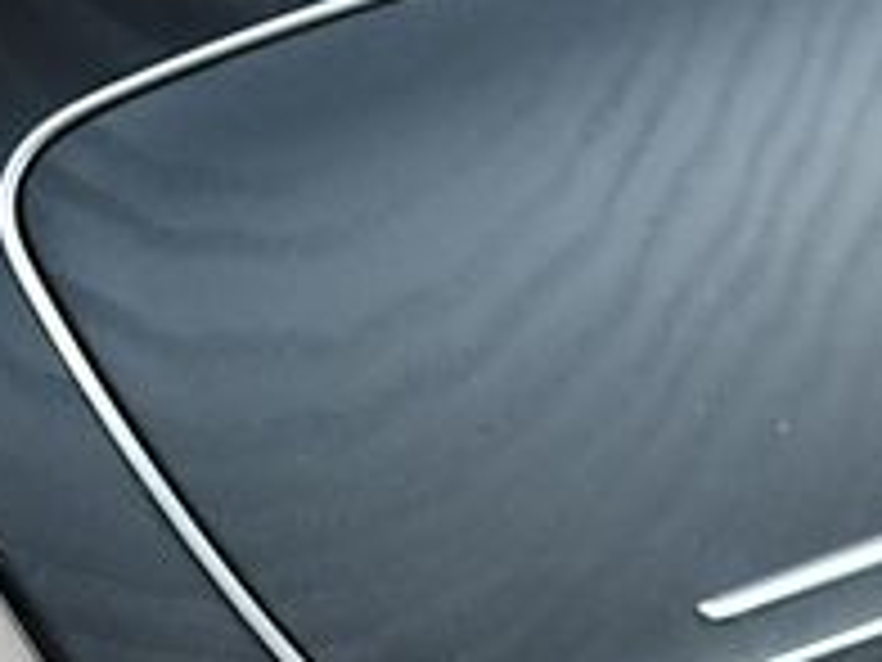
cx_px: 1269
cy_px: 734
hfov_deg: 16.1
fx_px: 2879
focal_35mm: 113
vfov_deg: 12.9
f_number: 3.5
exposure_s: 1/160
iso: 800
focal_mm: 18
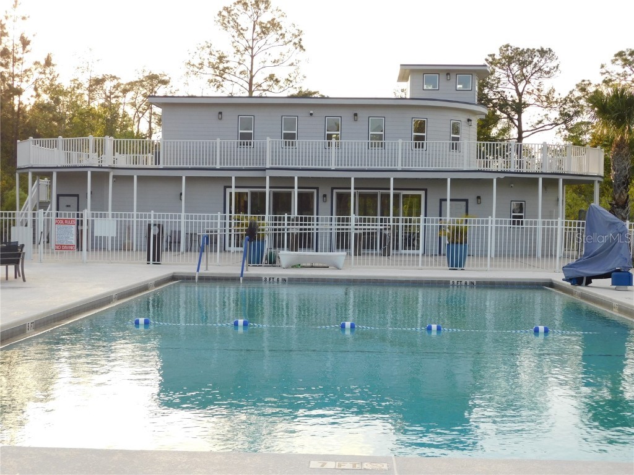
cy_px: 238
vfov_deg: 28.6
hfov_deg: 37.5
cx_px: 317
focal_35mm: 51
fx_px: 934
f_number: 3.8
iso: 125
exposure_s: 1/320
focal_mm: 9
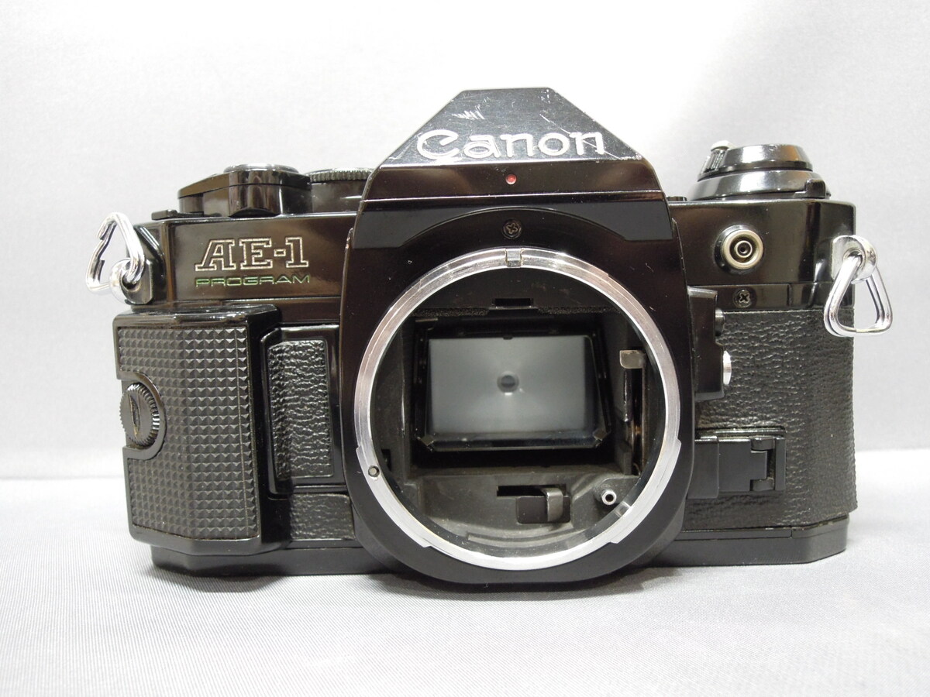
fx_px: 645
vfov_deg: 56.8
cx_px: 465
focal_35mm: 24
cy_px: 348
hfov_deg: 71.6
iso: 400
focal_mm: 4.3
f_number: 2.8
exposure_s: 1/20
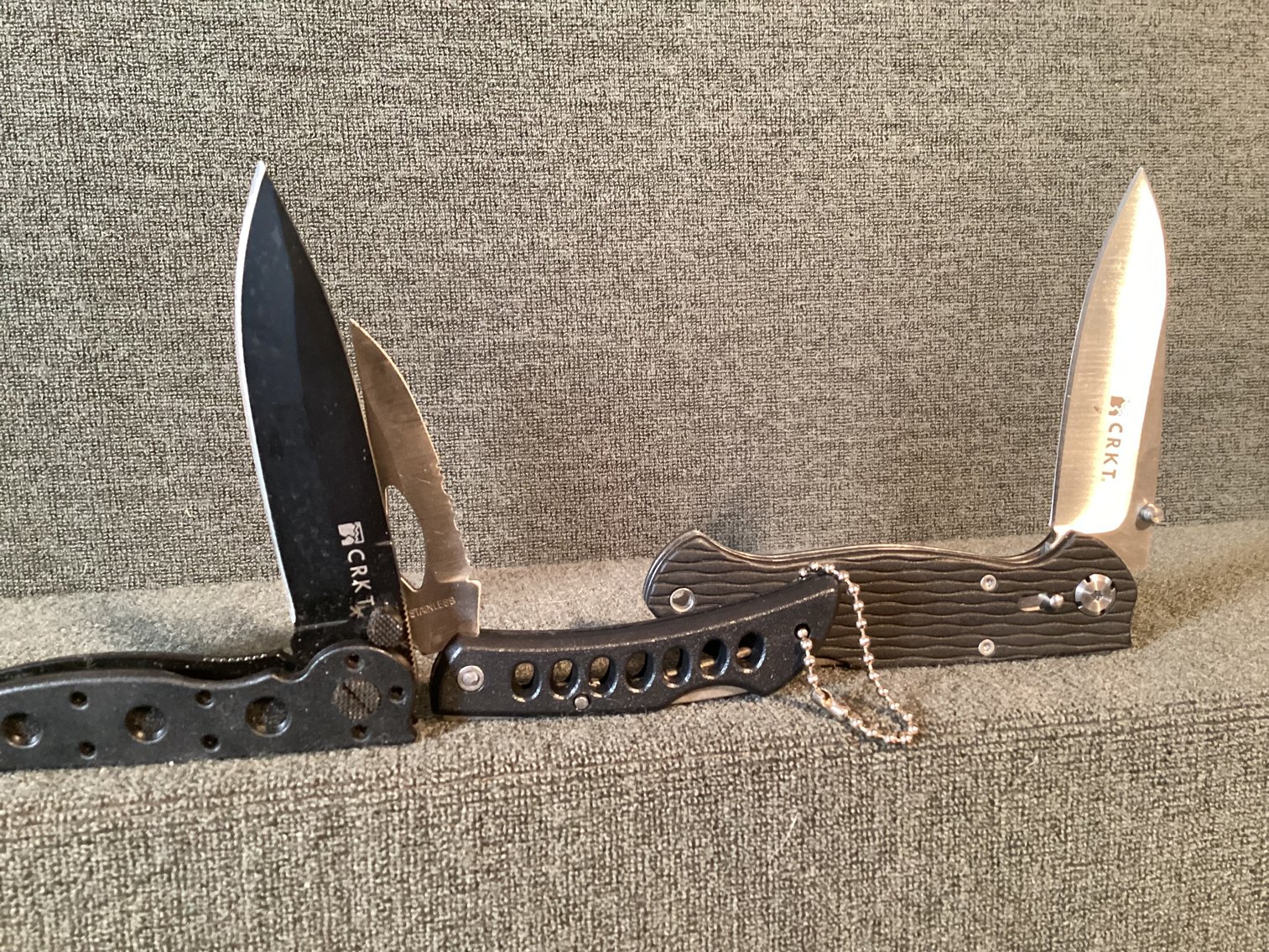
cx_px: 634
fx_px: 1137
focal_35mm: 31
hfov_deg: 58.3
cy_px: 476
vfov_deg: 45.4
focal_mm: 3.3
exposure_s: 1/30
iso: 400
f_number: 2.4
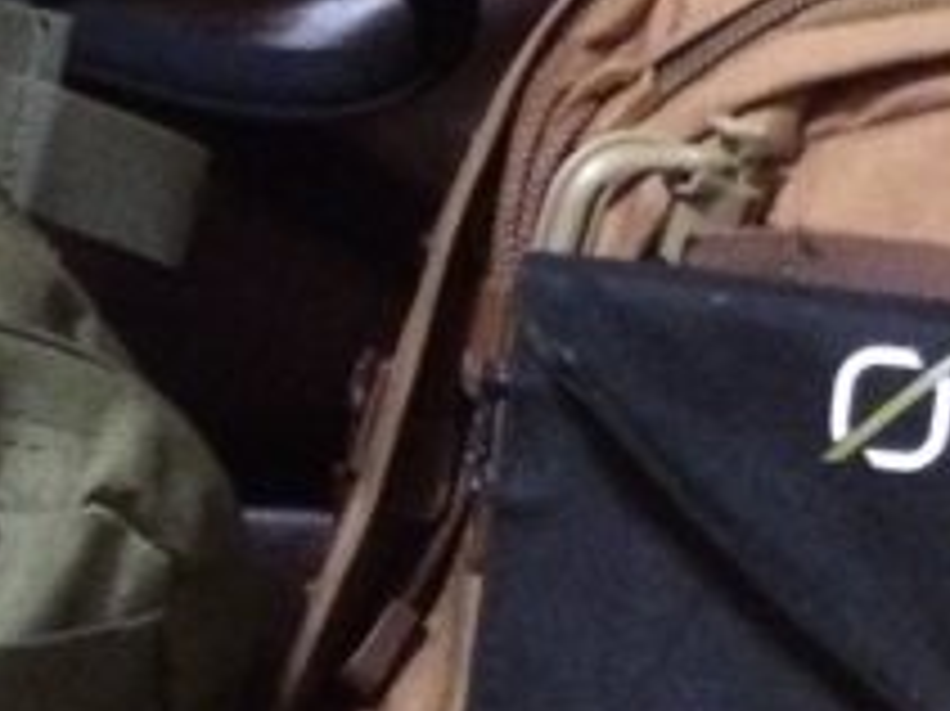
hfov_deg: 13.9
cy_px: 981
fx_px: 3867
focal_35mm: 141
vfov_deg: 10.2
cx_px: 126
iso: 500
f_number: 2.2
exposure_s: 1/15
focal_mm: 4.15
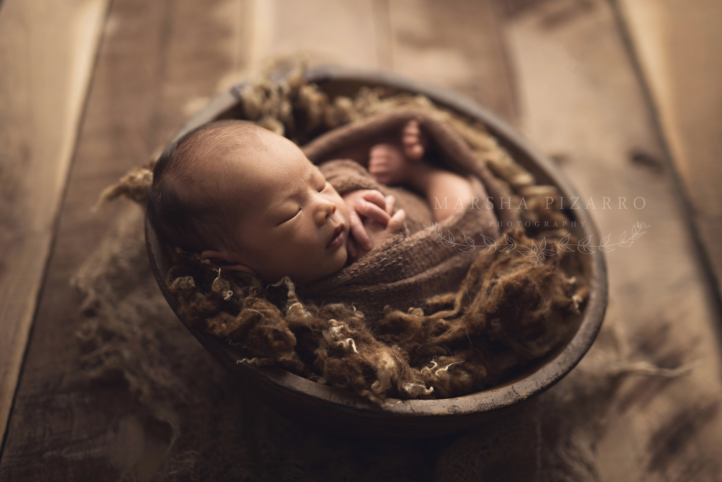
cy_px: 241
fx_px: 1003
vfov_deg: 27.0
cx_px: 361
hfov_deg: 39.6
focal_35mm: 50
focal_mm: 50
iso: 125
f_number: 1.6
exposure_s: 1/200
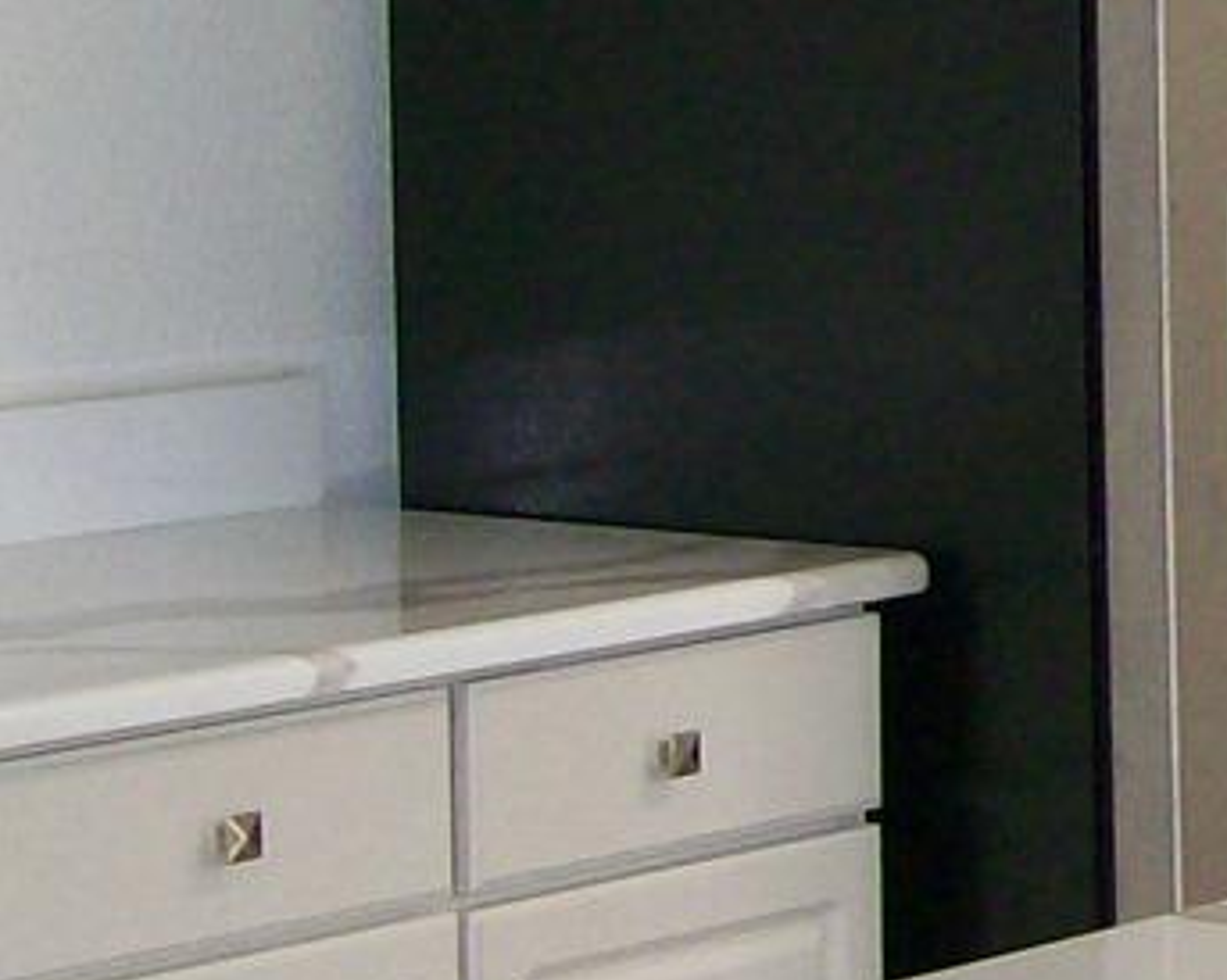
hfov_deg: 11.1
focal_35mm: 164
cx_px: 2114
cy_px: -32
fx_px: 5952
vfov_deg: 9.3
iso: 140
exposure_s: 1/64.3
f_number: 2.7
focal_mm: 6
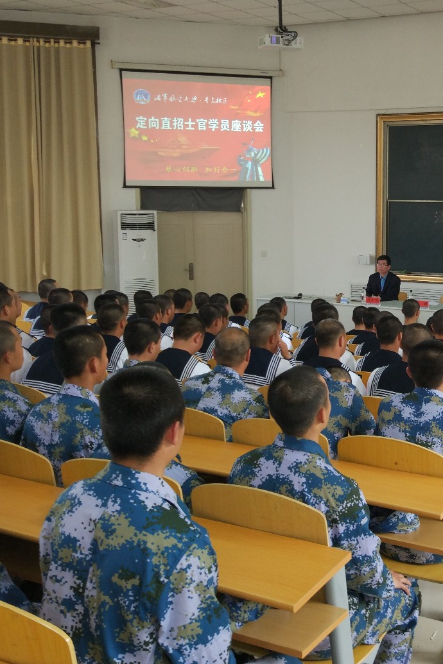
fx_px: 831
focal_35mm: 45
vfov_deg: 43.6
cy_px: 313
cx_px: 348
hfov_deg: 29.3
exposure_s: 1/33
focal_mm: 4.26
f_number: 2
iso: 189
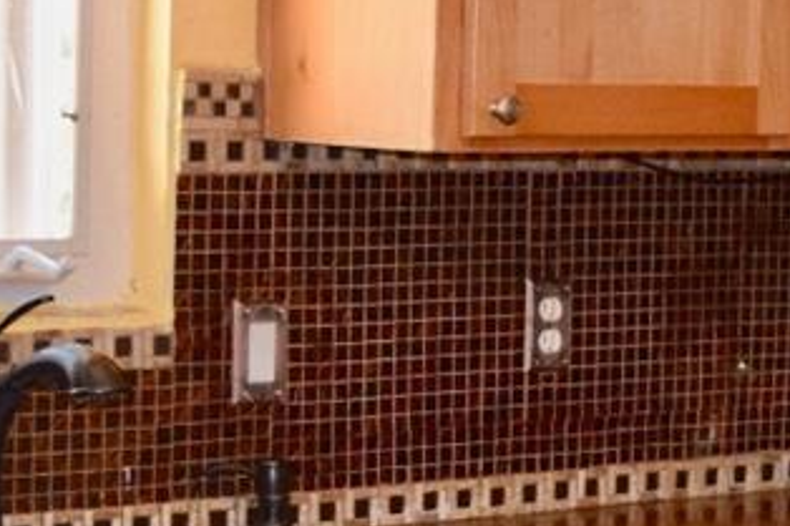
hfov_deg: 15.8
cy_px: 320
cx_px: 551
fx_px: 2829
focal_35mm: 129
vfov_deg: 10.6
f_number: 4
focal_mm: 18
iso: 800
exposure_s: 1/60
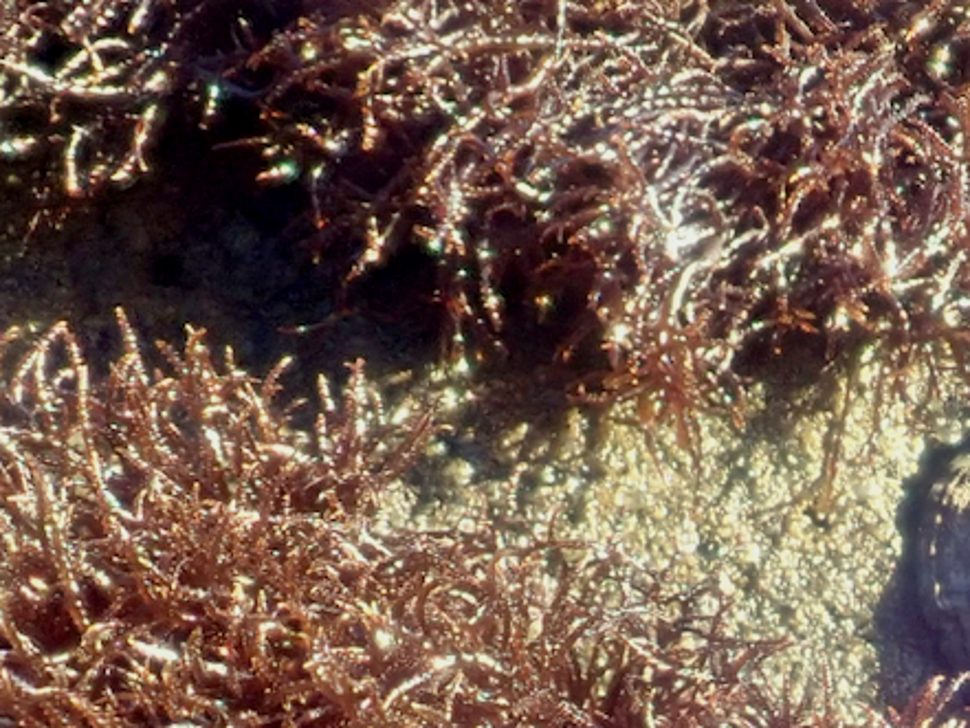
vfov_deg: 16.7
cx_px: 1045
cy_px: 677
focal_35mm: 87
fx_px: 2439
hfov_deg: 21.4
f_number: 3.2
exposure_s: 1/125
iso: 320
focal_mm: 5.5
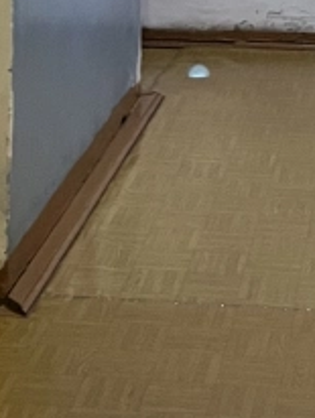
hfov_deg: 10.9
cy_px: -252
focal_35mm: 136
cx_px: 240
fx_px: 1647
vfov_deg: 13.5
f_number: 1.6
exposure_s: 1/40
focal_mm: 5.1
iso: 500
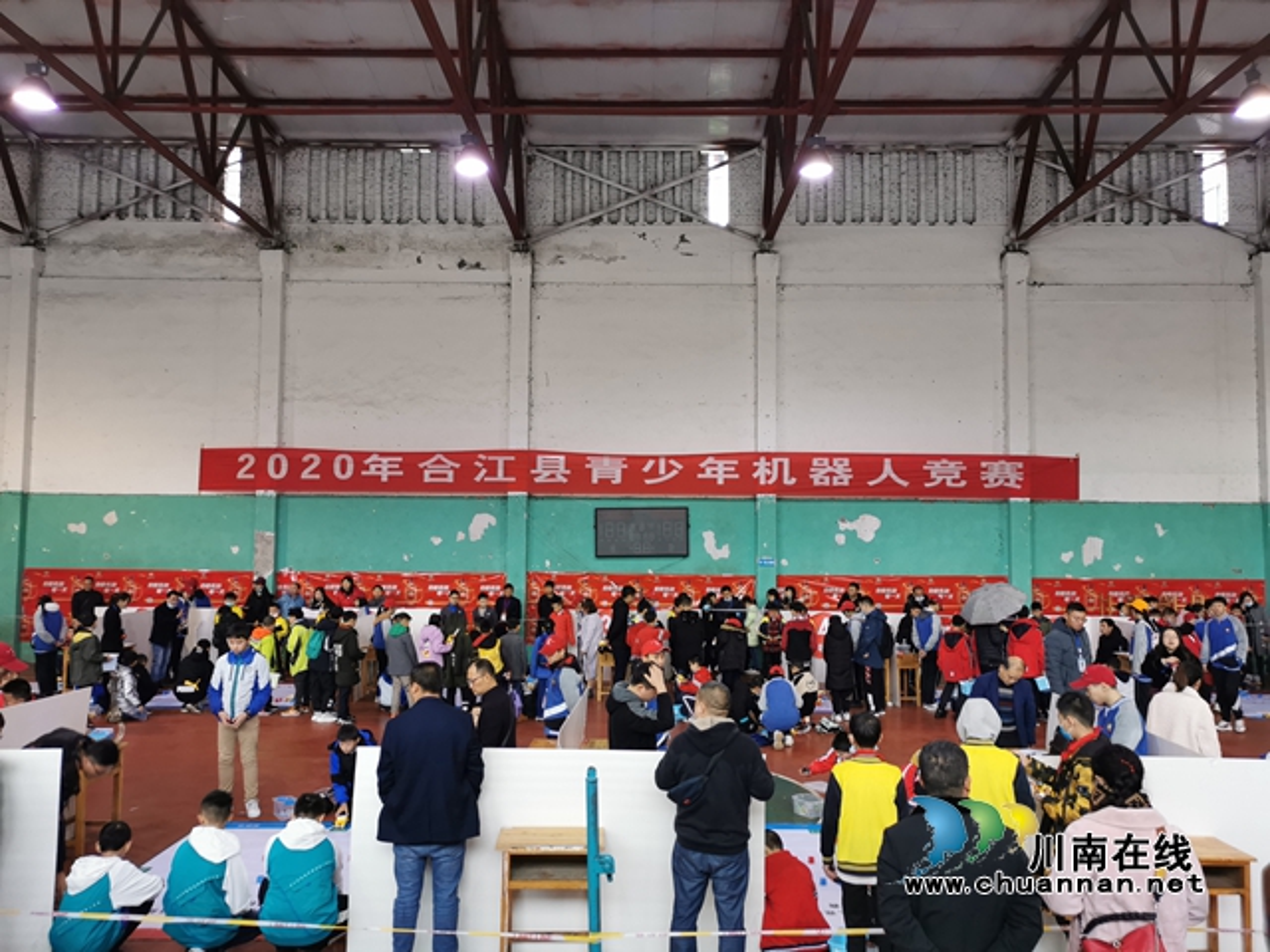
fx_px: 991
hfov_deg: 65.3
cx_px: 635
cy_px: 476
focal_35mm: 27
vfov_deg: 51.4
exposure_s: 1/50
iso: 160
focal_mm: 5.58
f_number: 1.8
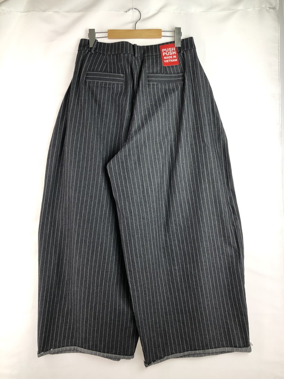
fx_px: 306
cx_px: 142
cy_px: 190
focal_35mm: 28
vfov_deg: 63.4
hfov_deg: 49.7
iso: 32
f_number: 1.8
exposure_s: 1/100
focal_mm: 4
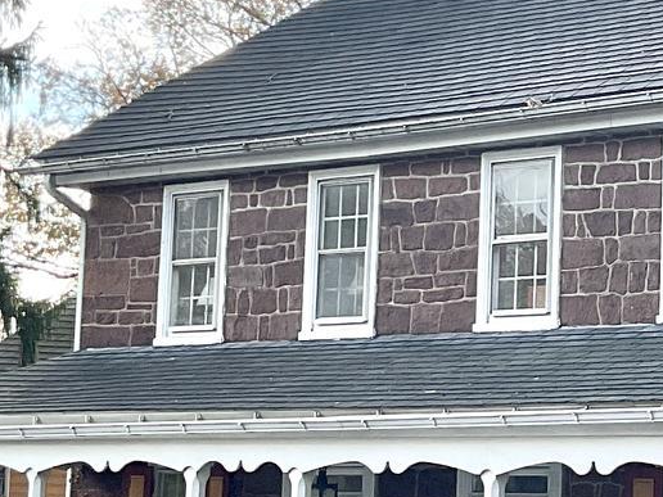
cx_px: 779
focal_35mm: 115
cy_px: 217
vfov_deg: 12.9
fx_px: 2203
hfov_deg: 16.5
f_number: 1.8
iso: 16
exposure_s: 1/1412
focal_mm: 3
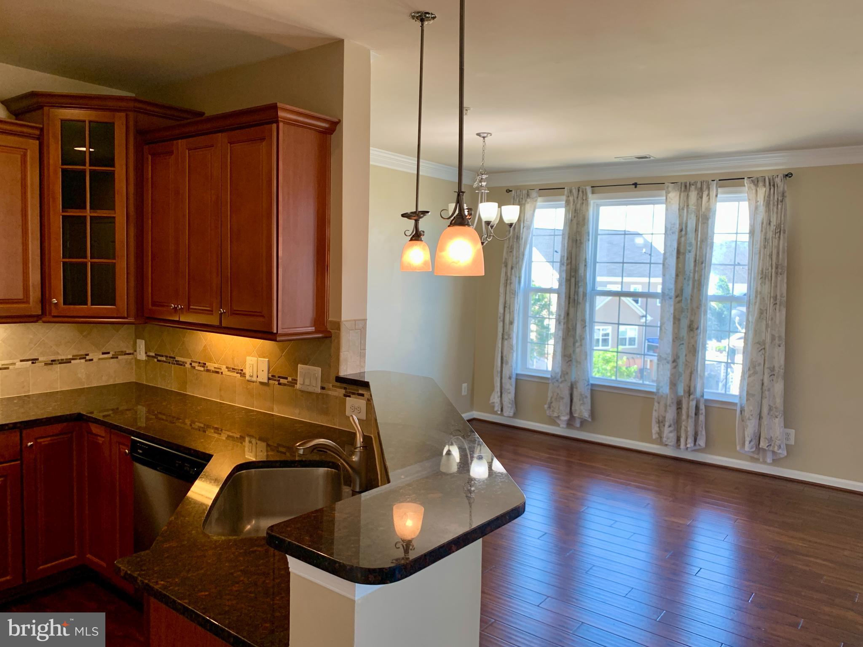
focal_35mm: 26
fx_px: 648
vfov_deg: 53.1
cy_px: 324
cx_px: 432
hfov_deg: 67.3
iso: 100
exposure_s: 1/120
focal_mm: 4.25
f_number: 1.8
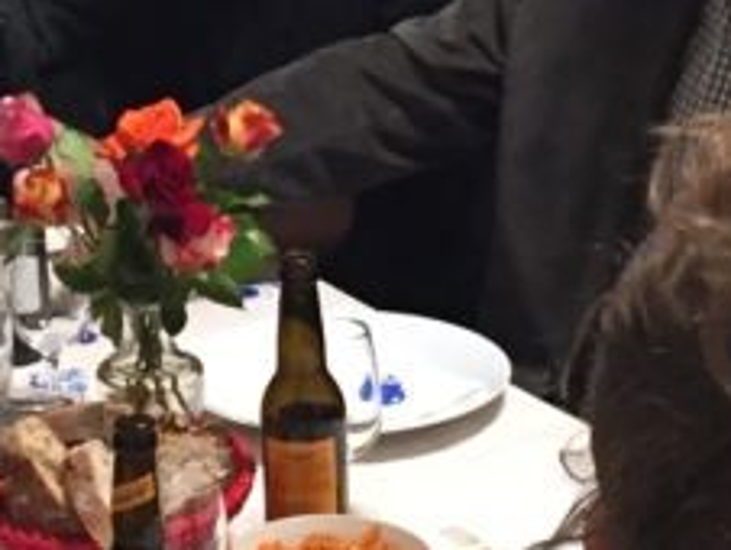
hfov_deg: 13.4
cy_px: 34
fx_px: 3086
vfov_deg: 10.1
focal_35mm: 146
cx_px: 84
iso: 200
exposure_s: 1/33
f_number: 2.2
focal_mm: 4.15
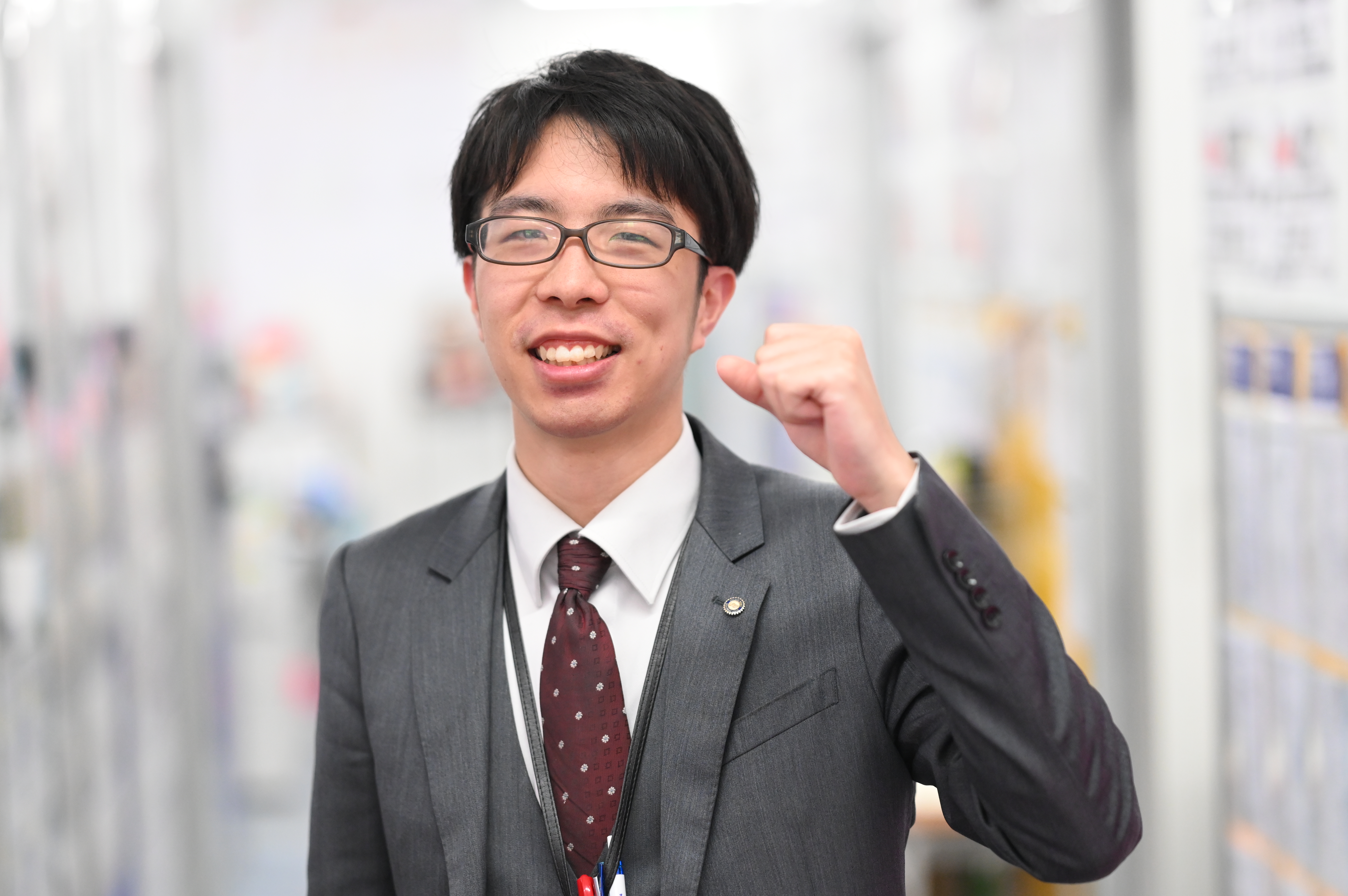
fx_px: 3181
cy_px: 448
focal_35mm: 85
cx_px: 674
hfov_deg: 23.9
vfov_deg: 16.1
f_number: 1.8
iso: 3200
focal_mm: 85
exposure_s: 1/2000
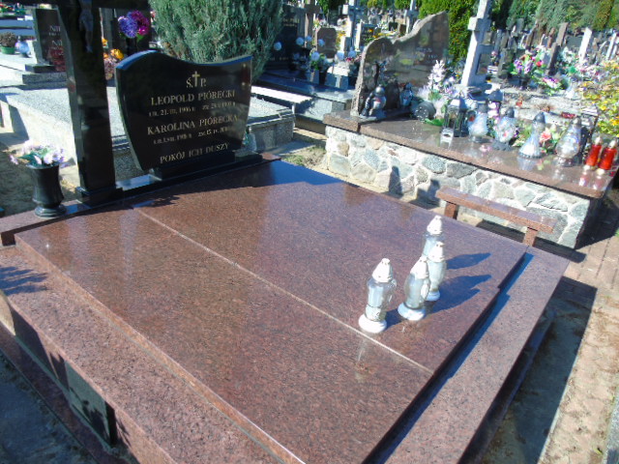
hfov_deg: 69.4
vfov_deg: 54.9
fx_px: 447
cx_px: 310
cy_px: 232
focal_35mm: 25
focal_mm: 4.4
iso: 80
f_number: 3.4
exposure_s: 1/320
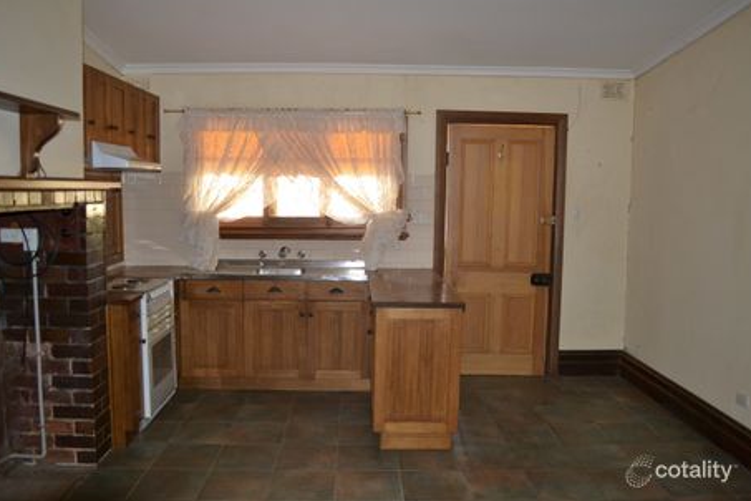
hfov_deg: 65.5
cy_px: 245
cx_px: 370
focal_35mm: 28
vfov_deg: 46.4
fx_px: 584
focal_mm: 18
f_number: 3.5
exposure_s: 1/30
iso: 800
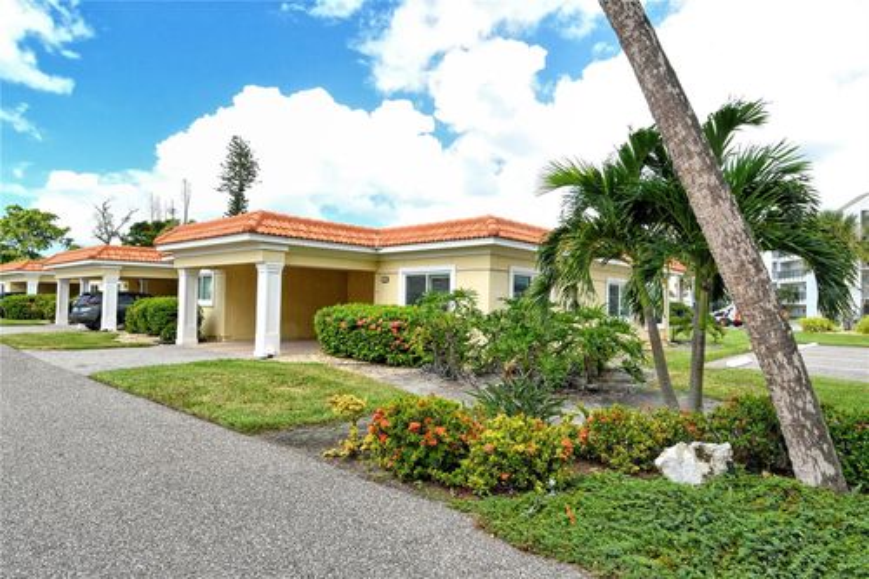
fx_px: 507
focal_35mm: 21
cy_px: 290
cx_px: 434
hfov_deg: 81.2
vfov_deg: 59.5
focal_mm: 14
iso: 640
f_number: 16
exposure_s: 1/250
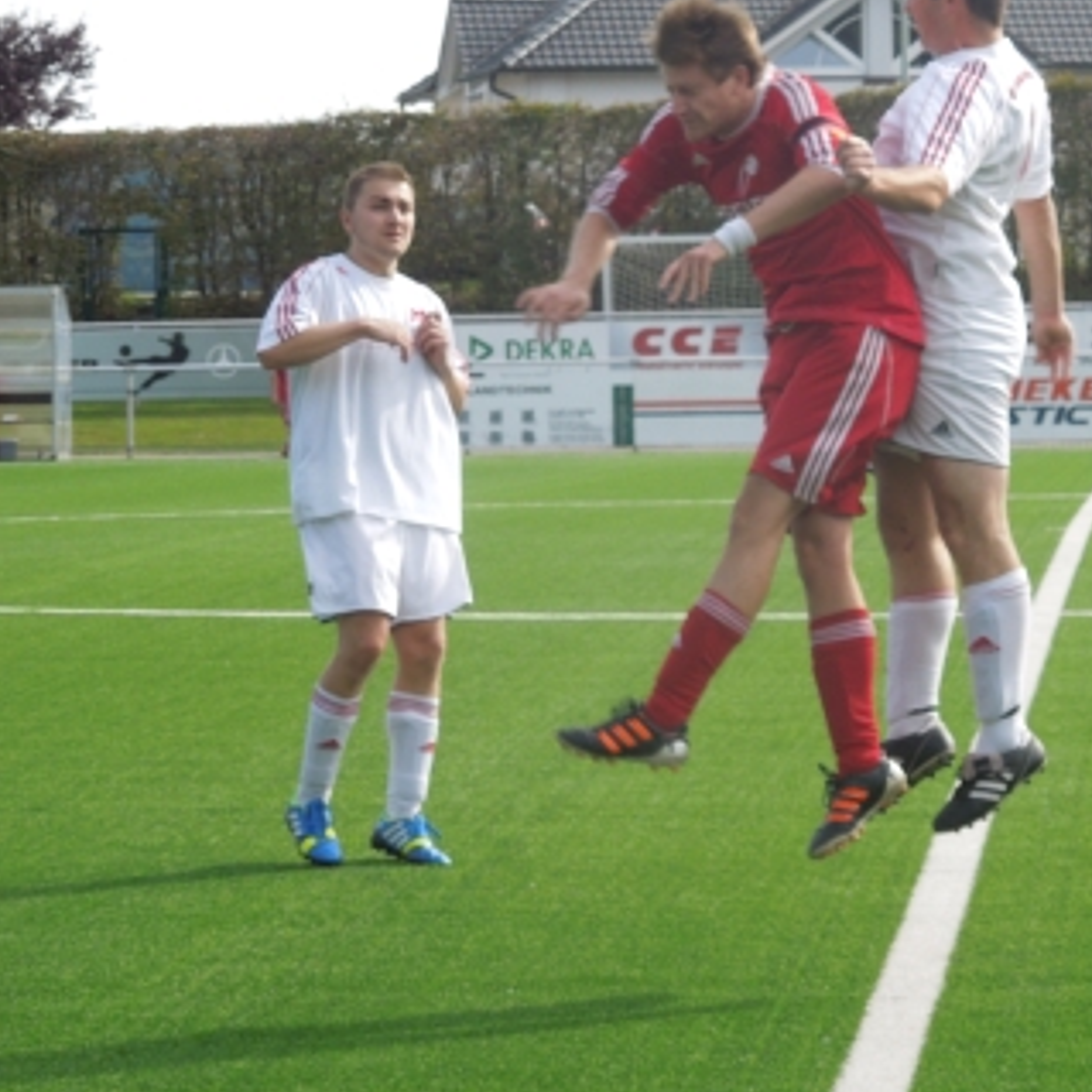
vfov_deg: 9.9
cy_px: 373
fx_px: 6282
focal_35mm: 176
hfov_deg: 9.9
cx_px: 962
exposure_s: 1/250
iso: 100
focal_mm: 19.1
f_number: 4.7
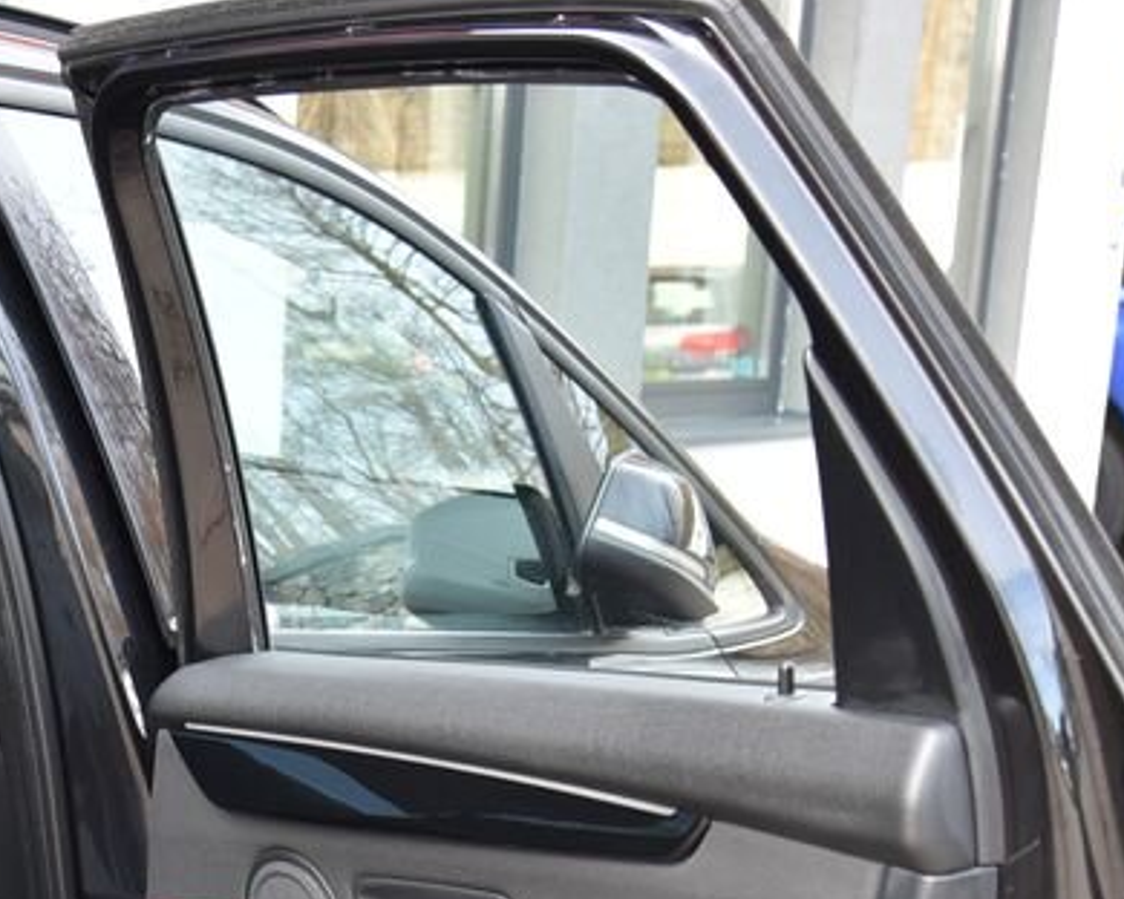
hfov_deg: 23.2
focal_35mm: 79
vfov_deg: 18.9
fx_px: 2628
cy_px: 885
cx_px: 0
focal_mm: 32
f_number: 5
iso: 500
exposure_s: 1/100
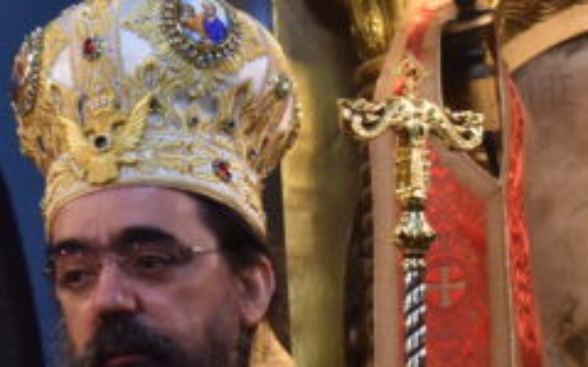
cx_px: -57
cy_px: 289
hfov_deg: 8.0
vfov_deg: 5.0
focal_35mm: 262
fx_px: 4196
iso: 640
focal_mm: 40
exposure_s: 1/60
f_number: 5
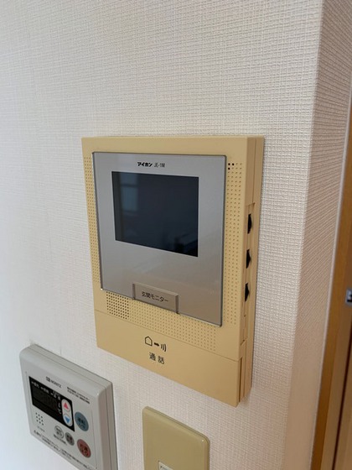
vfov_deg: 67.3
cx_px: 176
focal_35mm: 26
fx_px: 353
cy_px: 235
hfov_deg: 53.1
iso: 50
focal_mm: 4.25
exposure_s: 1/60
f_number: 1.8
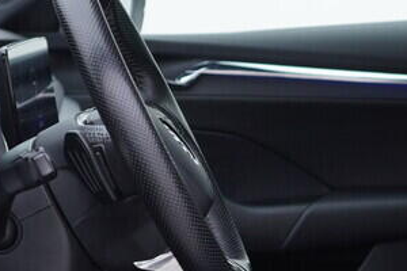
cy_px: 138
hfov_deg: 16.6
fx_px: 1390
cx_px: 241
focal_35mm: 123
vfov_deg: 11.1
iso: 125
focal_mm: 24
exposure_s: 1/50
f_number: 3.2
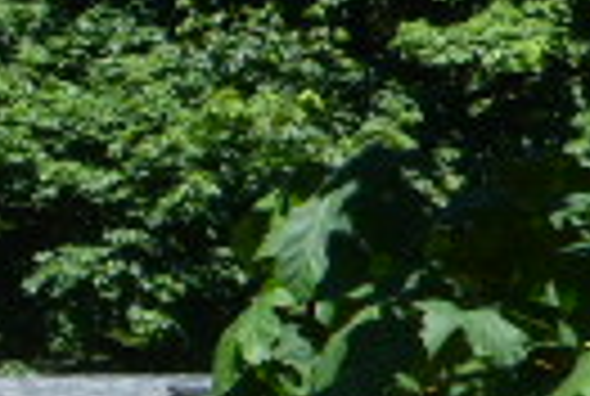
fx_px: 6242
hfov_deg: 5.4
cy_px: 567
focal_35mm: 380
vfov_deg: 3.6
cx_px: -320
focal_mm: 13.3
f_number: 5
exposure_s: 1/320
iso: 100
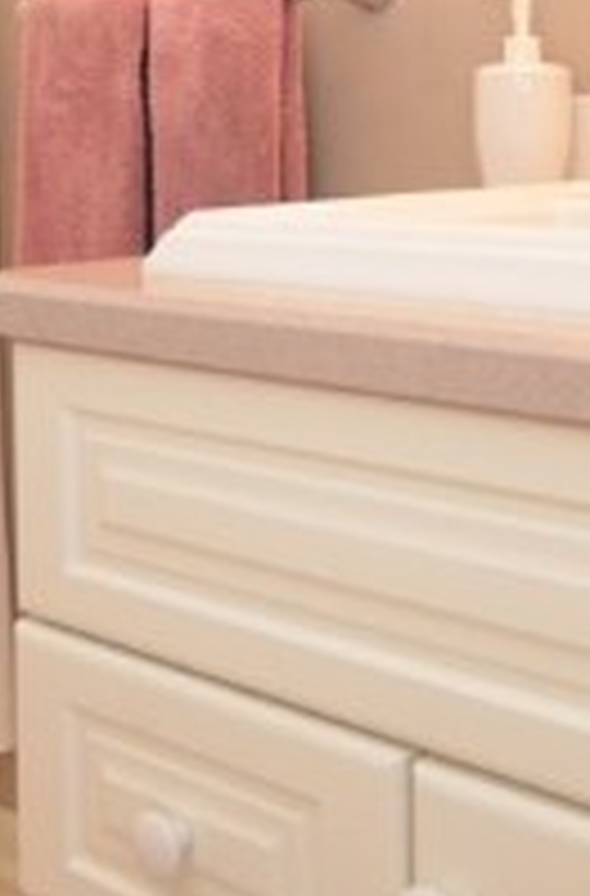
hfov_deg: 23.1
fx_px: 1438
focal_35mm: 58
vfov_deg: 33.4
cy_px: 158
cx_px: 401
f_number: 4
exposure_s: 1/60
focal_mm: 10
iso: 560
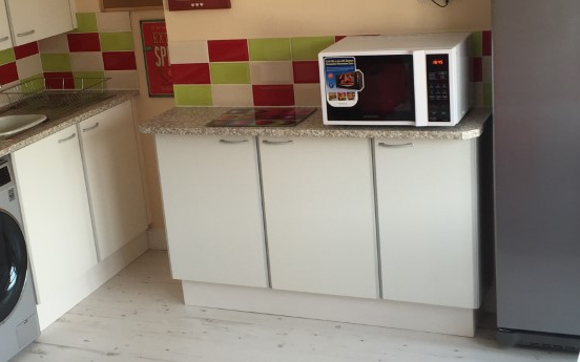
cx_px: 222
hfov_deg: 35.5
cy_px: 184
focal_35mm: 57
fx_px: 901
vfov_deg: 22.7
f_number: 2.2
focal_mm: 4.15
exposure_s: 1/50
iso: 32
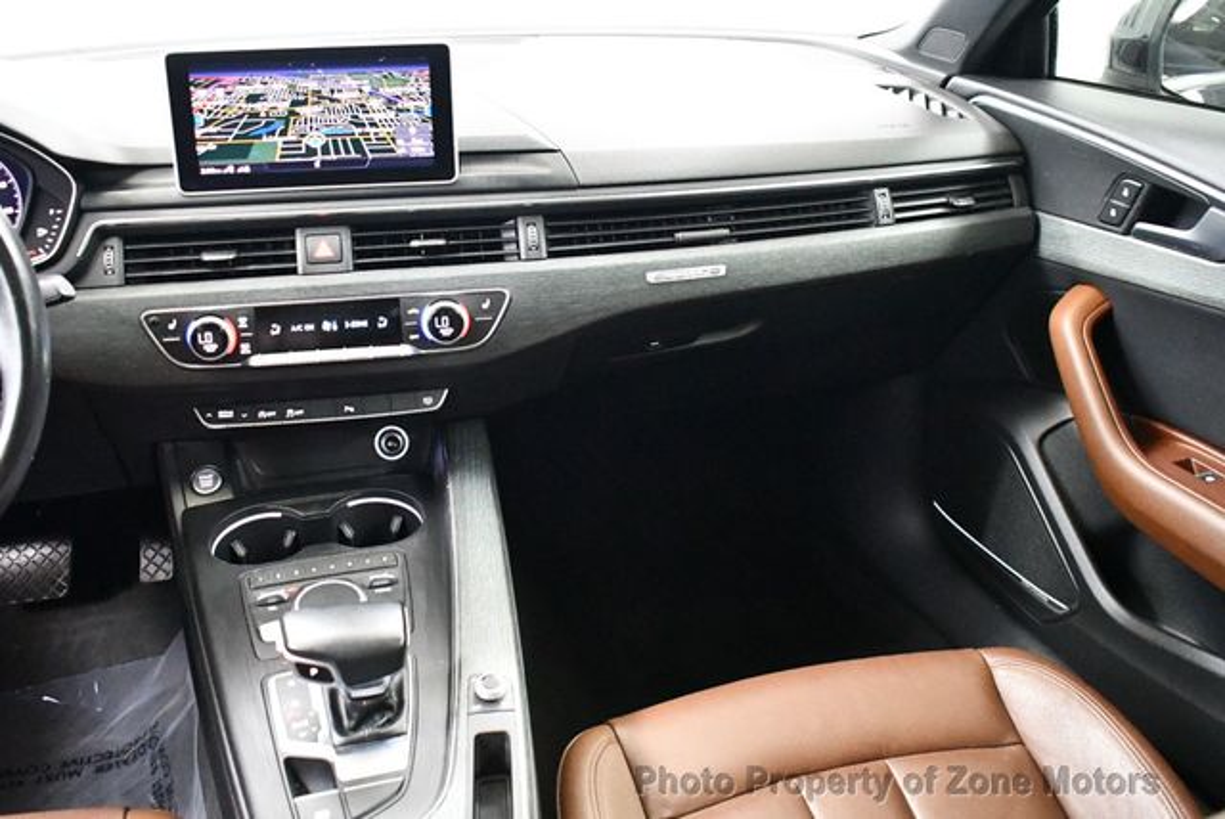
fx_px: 1226
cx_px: 612
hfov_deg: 53.1
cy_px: 410
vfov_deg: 36.9
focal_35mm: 36
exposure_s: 1/60
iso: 11400
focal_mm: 18
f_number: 3.5
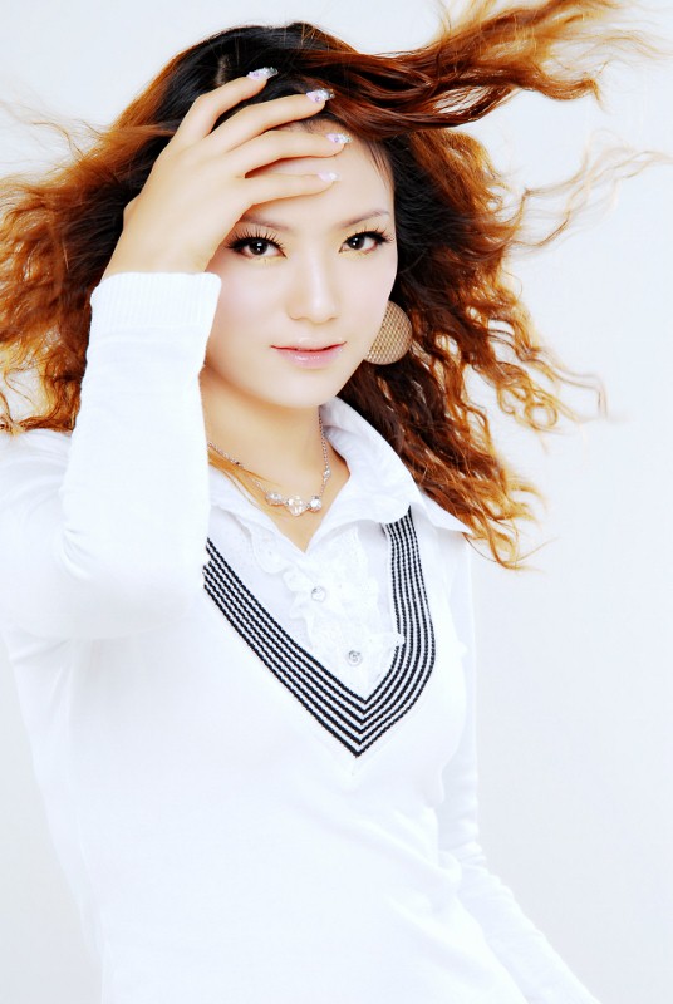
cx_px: 336
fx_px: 3563
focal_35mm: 128
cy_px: 502
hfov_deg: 10.8
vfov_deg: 16.0
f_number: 9
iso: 100
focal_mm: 85
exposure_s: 1/160
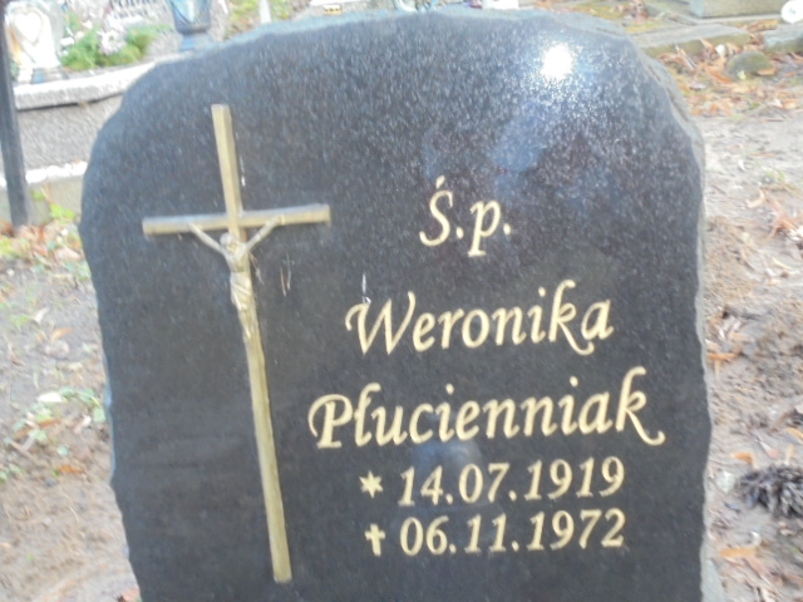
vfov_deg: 33.6
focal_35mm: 43
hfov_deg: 43.9
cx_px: 402
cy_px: 301
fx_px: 997
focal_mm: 7.8
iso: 400
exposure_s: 1/13
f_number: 4.5
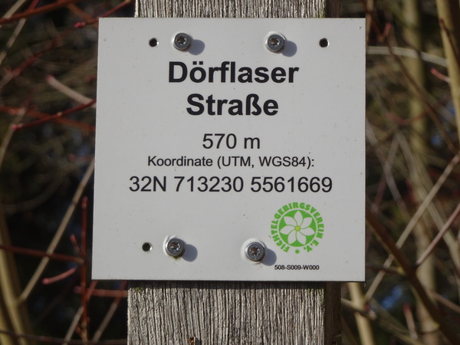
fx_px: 2365
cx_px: 230
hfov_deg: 11.1
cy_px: 172
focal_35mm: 178
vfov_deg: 8.3
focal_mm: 30.42
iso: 80
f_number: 5.6
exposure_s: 1/500
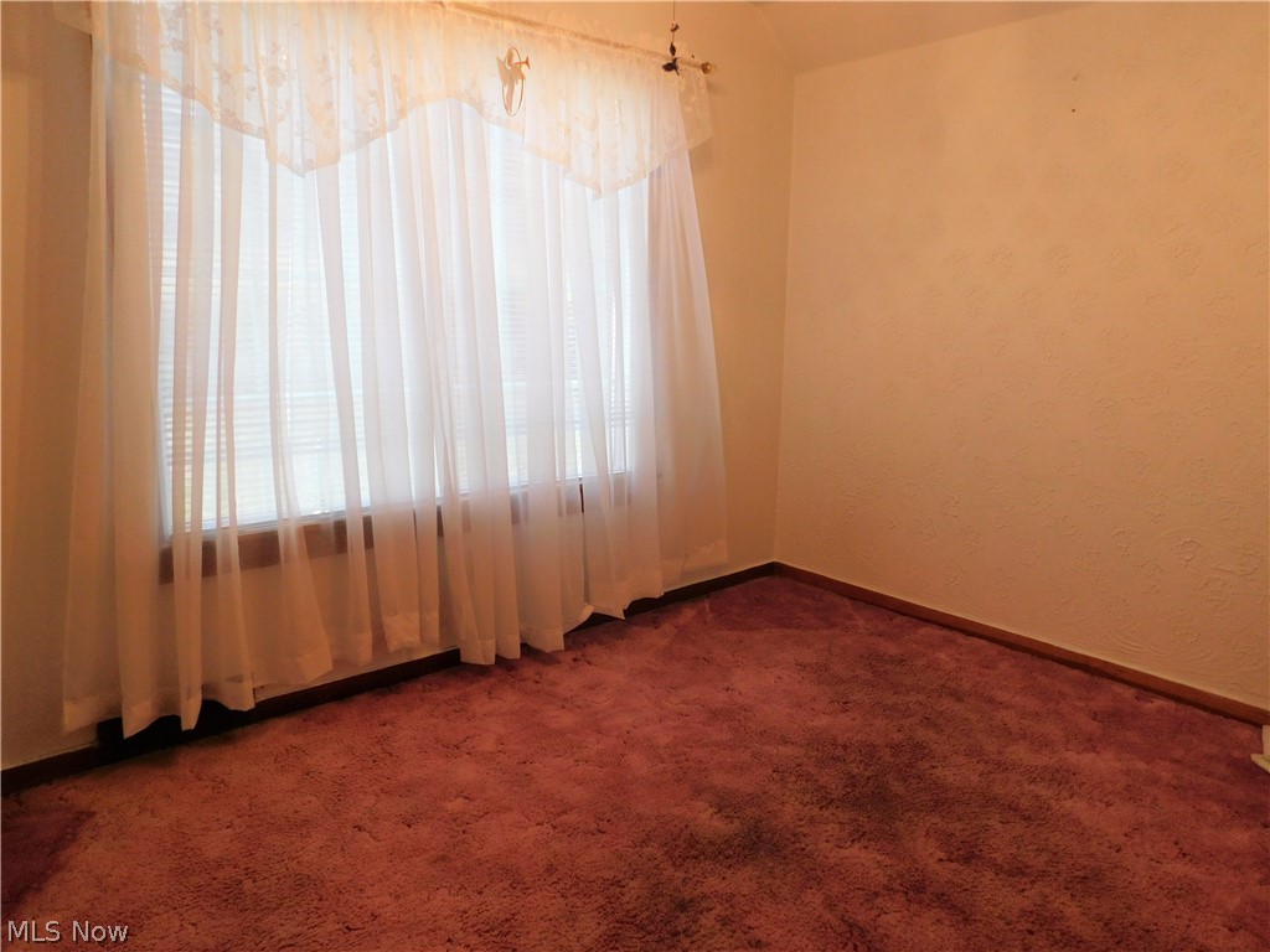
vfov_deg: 58.9
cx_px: 635
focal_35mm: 23
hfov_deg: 73.9
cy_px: 476
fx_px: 844
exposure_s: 1/30
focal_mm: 4
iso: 220
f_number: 3
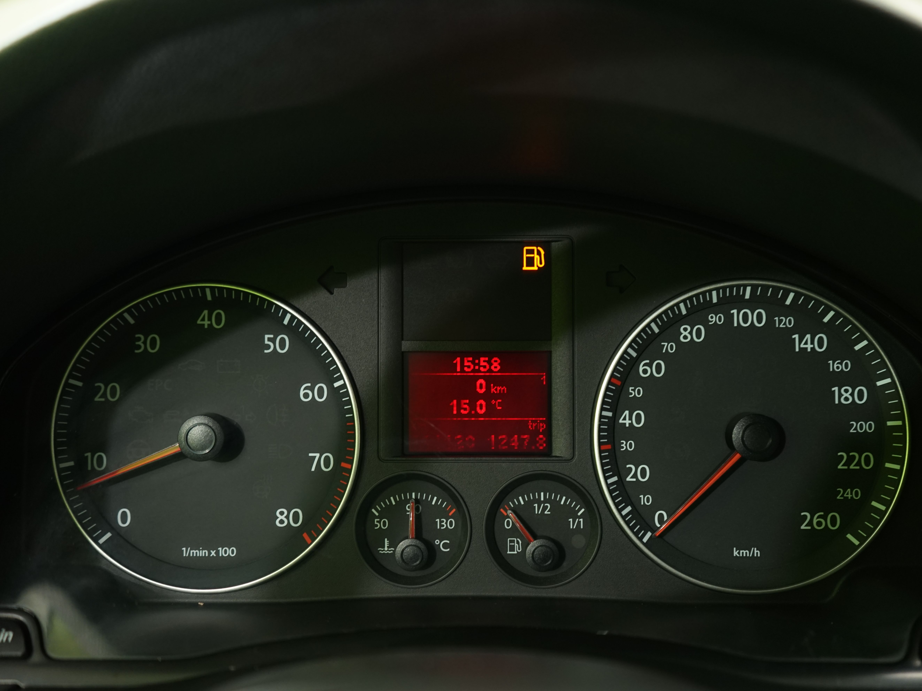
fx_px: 959
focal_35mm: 36
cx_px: 481
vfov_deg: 39.7
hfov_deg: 51.3
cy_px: 343
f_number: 4
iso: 800
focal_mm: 33
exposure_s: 1/15
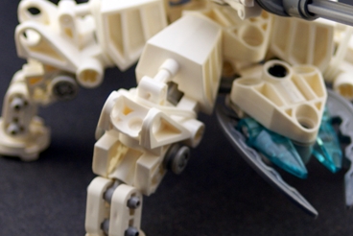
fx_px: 2865
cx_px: 269
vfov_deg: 4.7
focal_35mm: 292
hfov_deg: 7.0
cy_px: 41
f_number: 4
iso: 100
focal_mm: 70
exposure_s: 1/60
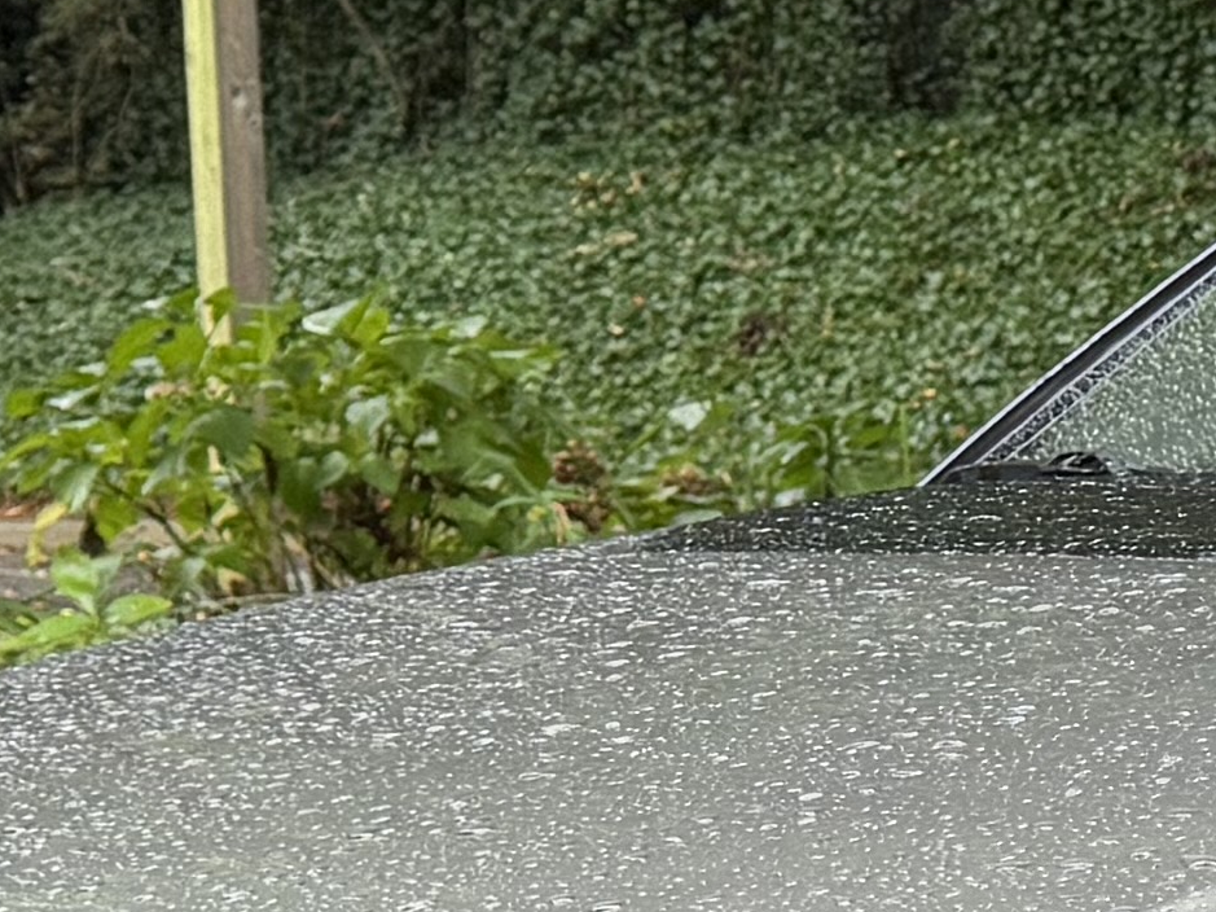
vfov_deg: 9.8
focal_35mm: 146
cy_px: 1496
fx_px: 5128
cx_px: 2431
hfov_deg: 12.0
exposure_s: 1/121
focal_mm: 6.76
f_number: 1.78
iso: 160
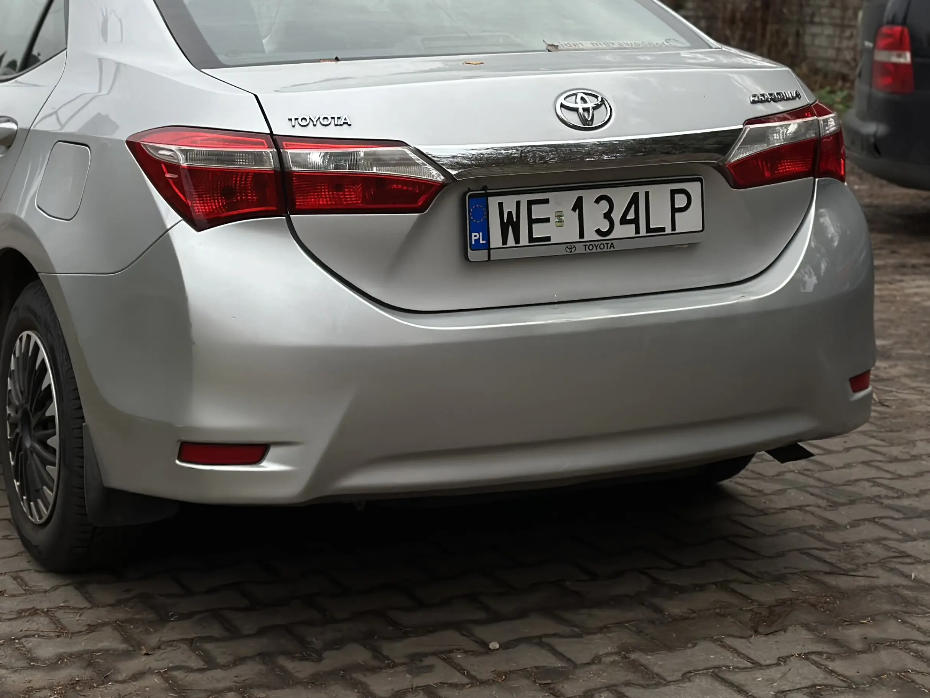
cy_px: 186
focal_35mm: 76
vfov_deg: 19.3
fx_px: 2042
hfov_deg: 25.5
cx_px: 319
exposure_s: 1/1751
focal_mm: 6.86
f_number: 1.78
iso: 80
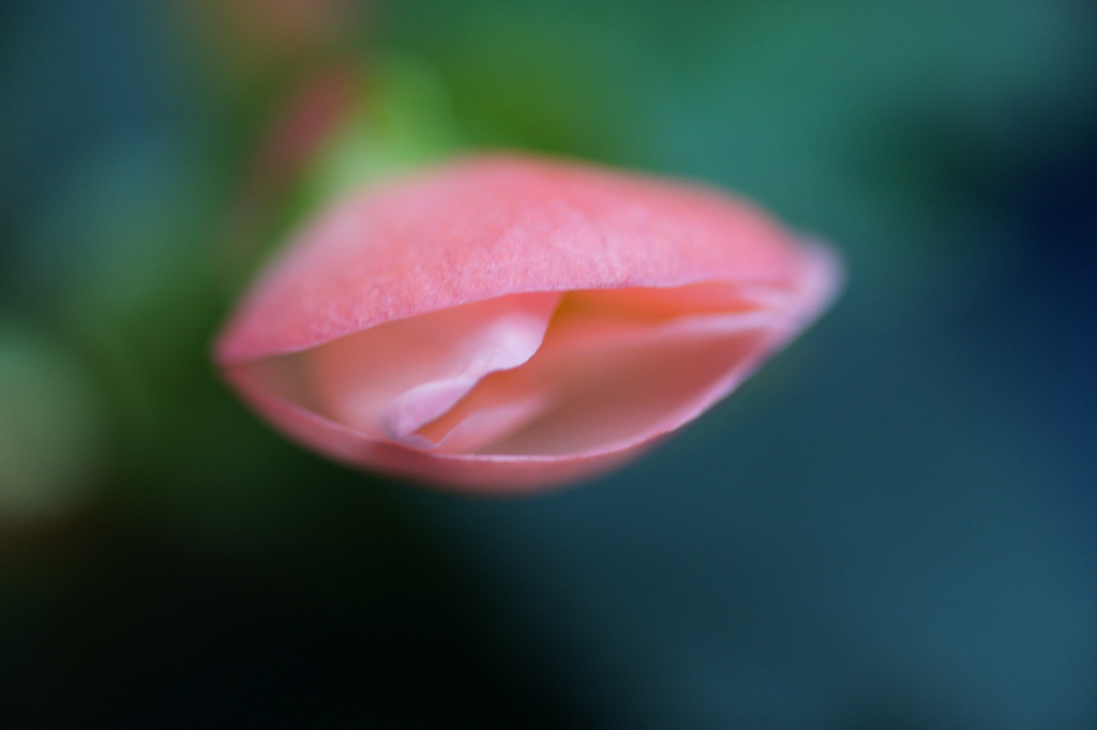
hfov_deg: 20.4
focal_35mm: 100
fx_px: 3046
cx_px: 548
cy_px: 365
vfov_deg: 13.7
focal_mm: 100
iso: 500
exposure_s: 1/125
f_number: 2.8
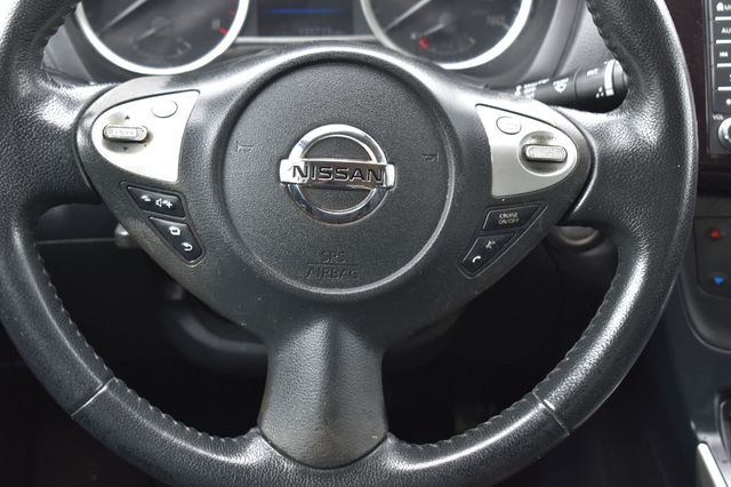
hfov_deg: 28.1
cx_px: 366
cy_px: 244
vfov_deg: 18.9
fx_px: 1461
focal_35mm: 72
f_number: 6.3
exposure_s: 1/20
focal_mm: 48
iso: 400
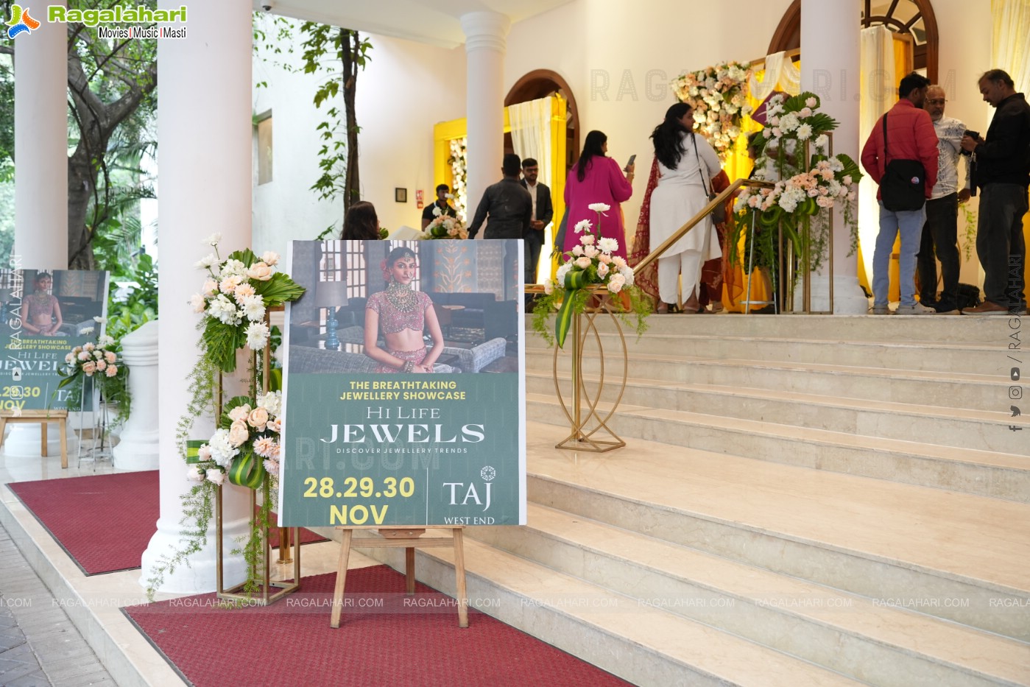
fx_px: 959
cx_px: 515
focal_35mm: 34
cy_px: 344
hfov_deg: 56.5
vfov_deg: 39.4
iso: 1000
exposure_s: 1/125
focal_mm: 33.5
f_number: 4
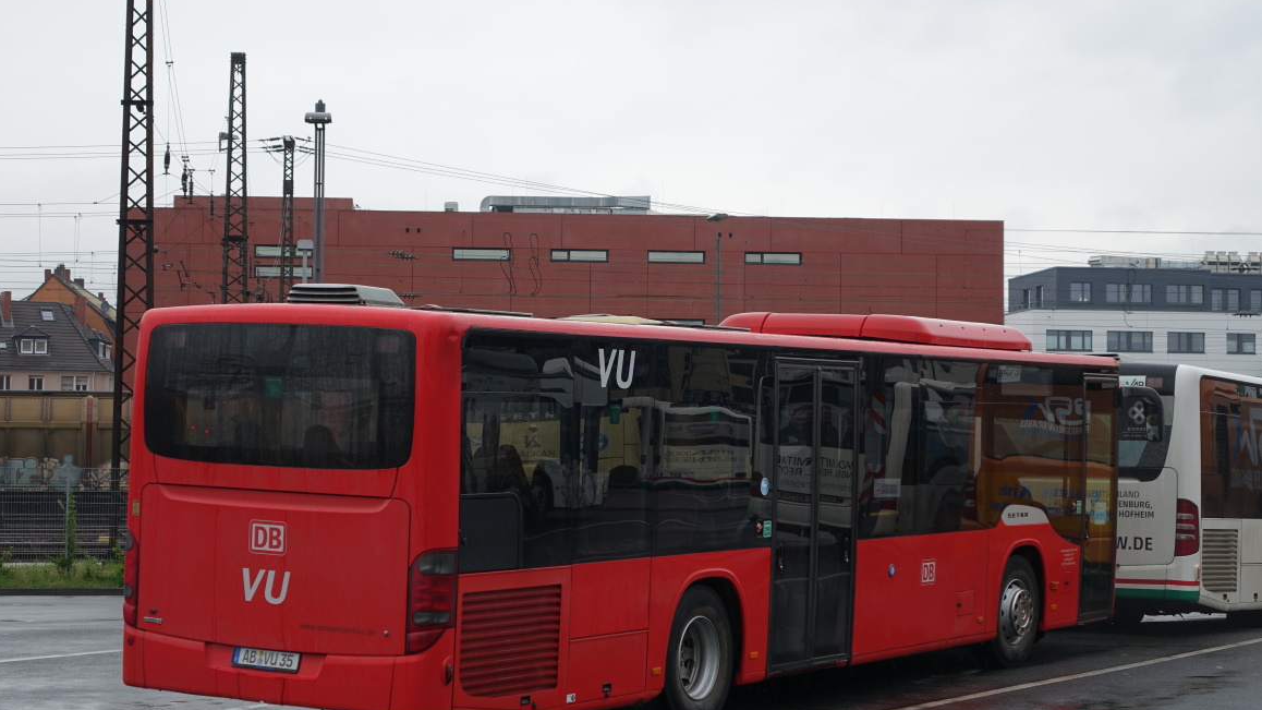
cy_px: 372
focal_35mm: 76
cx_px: 615
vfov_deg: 15.9
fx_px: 2543
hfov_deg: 27.9
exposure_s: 1/200
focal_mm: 25.71
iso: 125
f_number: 3.5
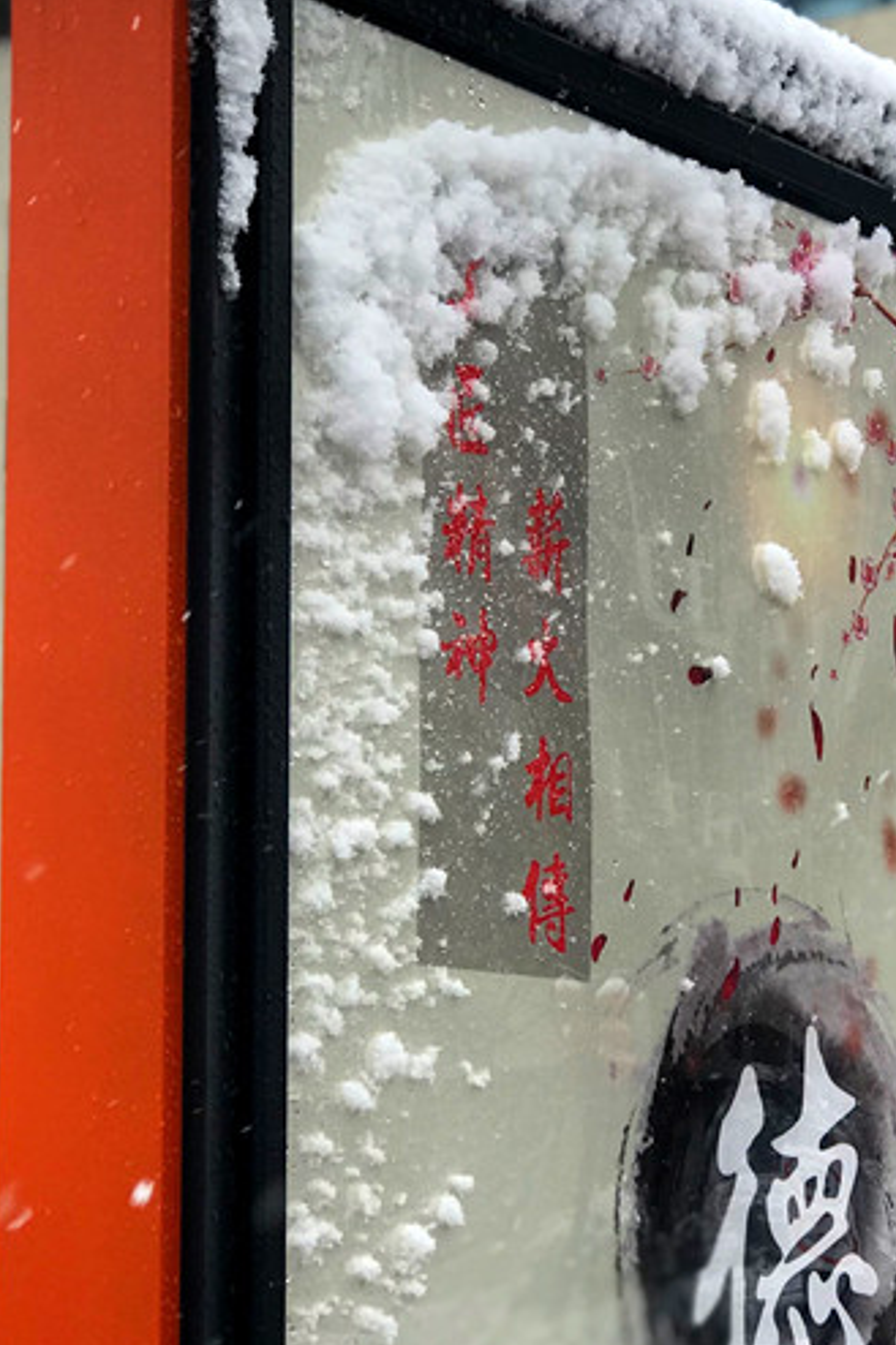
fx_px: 4483
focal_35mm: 120
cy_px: 746
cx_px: 790
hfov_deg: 11.3
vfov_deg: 17.1
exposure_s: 1/306
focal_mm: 6.6
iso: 20
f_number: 2.8
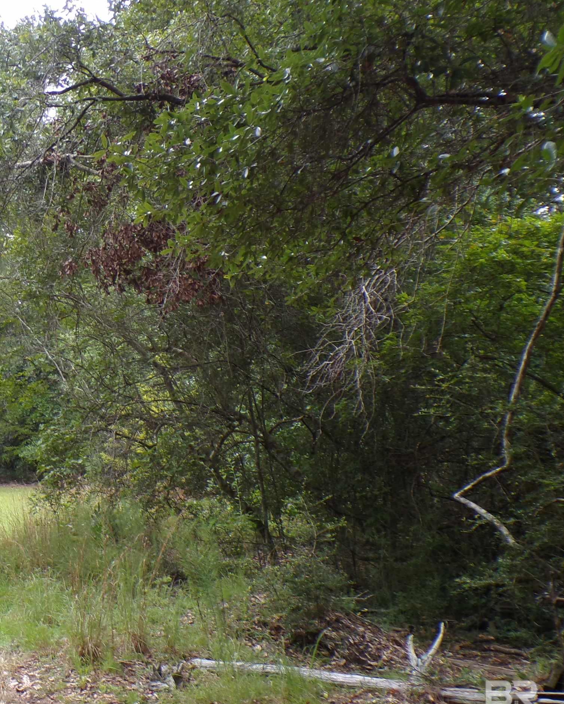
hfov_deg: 28.3
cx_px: 30
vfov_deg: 36.6
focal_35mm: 51
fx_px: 1064
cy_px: 328
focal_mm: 5.8
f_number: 3.2
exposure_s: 1/42
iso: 100
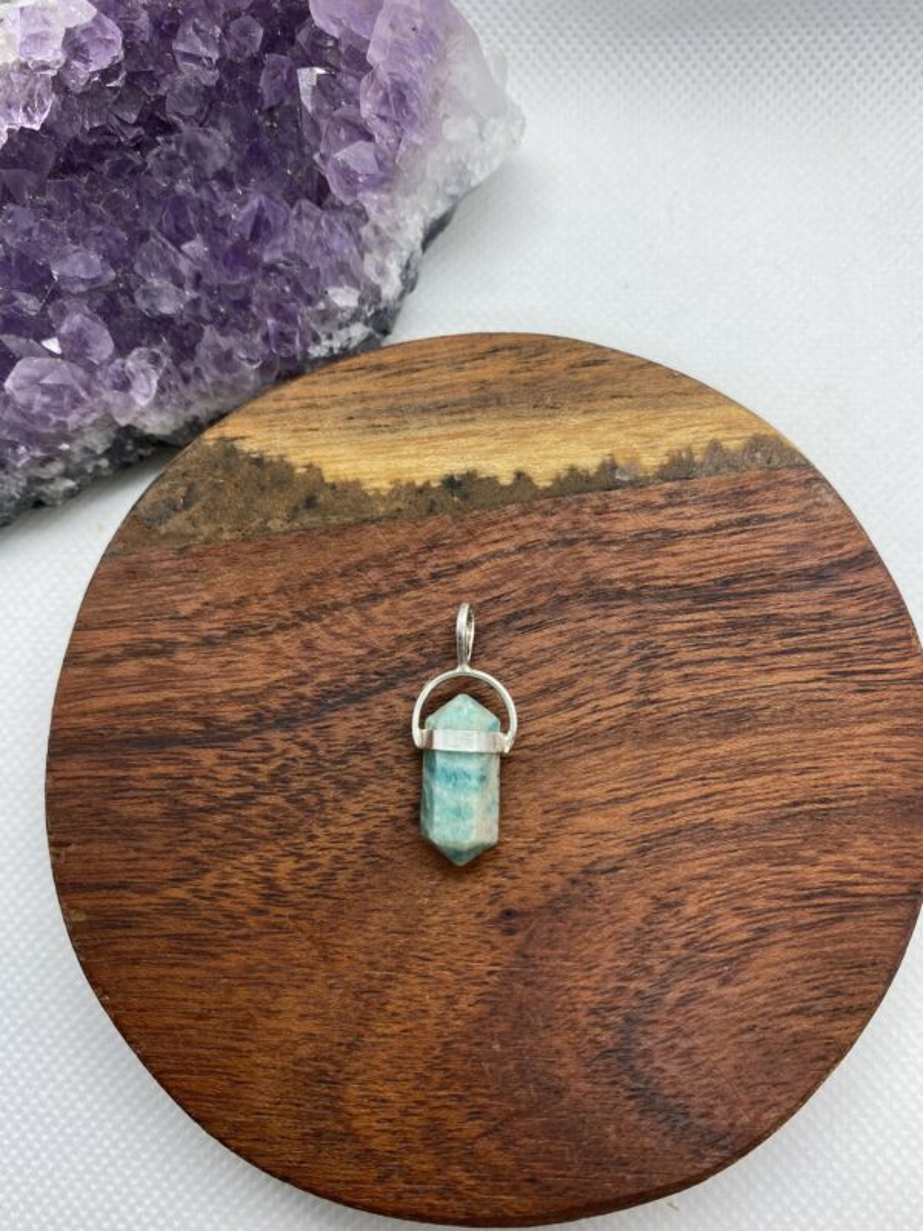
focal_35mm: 26
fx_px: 924
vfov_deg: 67.3
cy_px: 616
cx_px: 462
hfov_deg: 53.1
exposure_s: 1/132
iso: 32
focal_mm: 4.25
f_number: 1.8
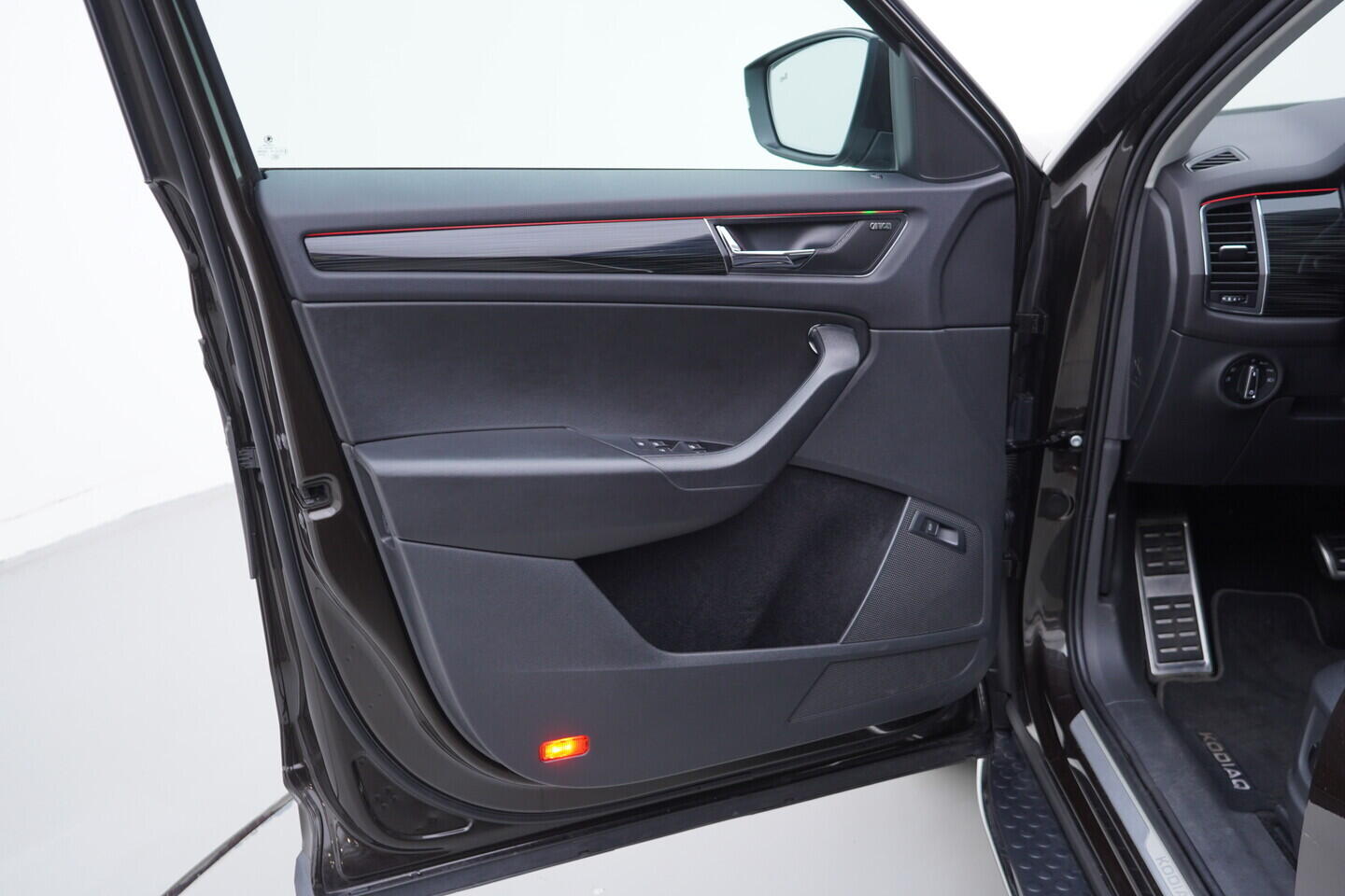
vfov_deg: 36.9
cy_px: 448
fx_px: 1345
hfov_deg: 53.1
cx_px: 672
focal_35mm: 36
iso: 125
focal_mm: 24
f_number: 3.2
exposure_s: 1/50
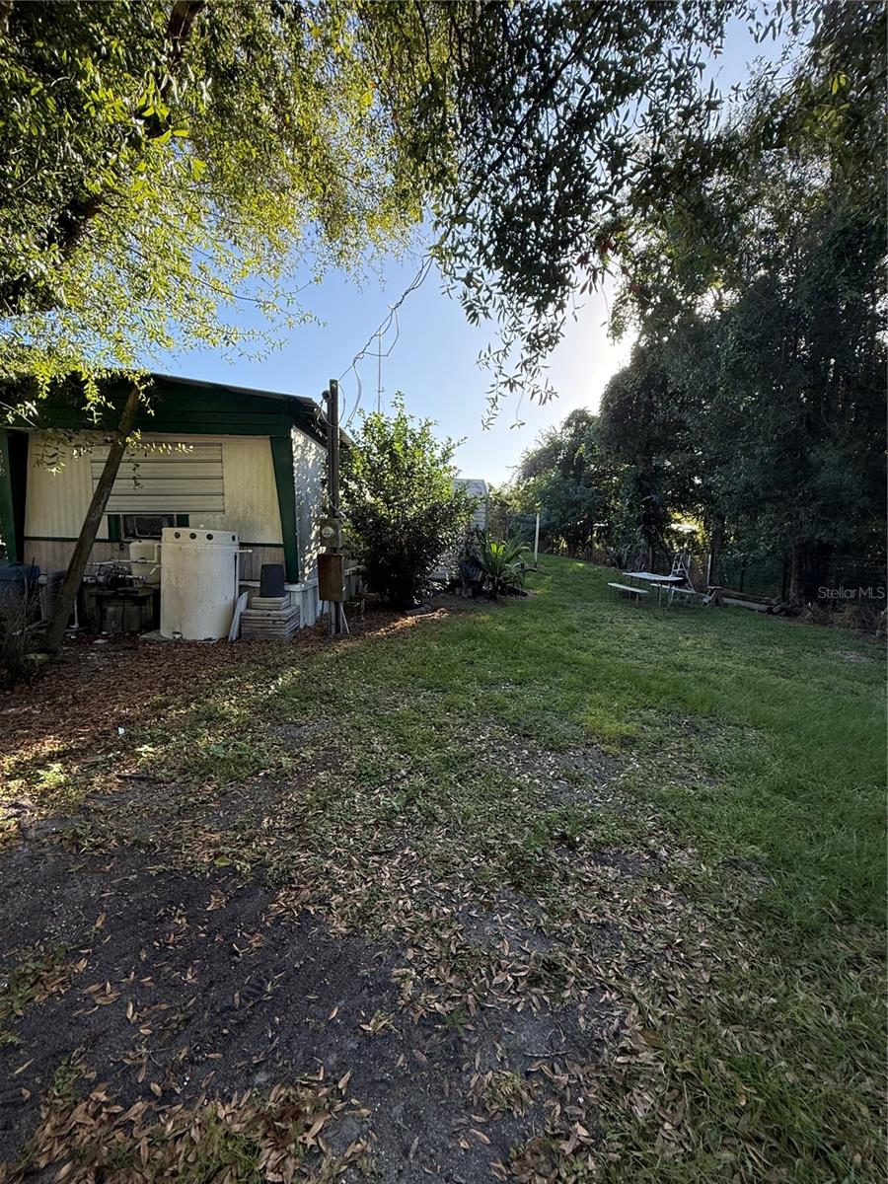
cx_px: 444
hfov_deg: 85.7
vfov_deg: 102.1
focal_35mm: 14
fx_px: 479
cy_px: 592
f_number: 2.2
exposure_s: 1/486
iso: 64
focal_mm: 2.22
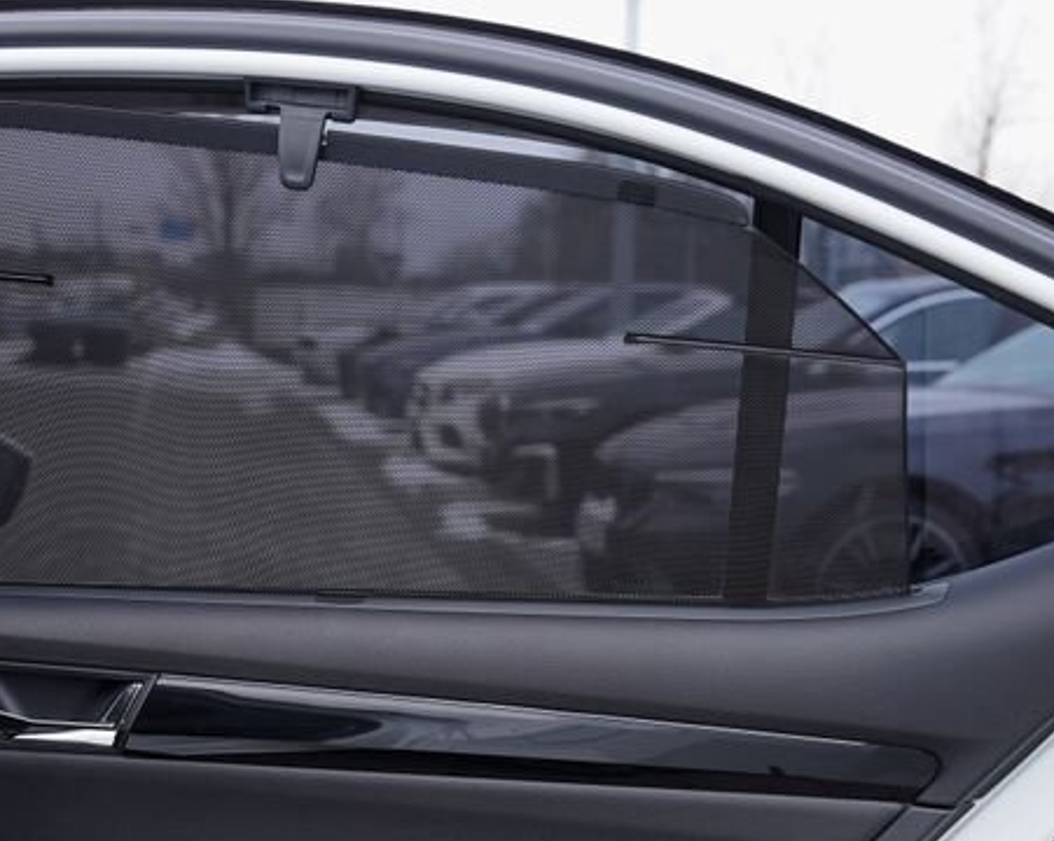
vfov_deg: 23.3
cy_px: 742
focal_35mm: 64
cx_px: 355
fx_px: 1995
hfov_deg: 29.4
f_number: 4
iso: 100
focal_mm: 30
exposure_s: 1/60
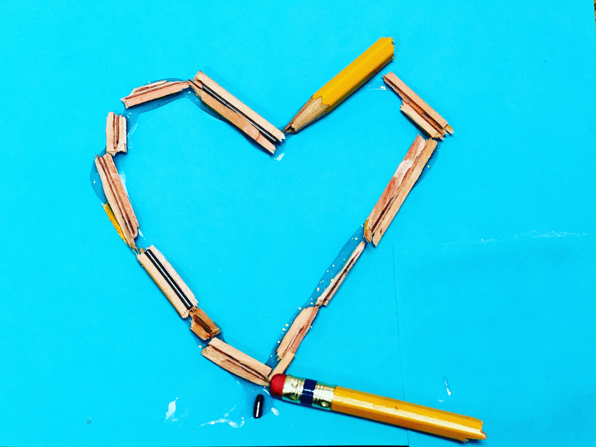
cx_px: 298
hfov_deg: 25.3
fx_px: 1326
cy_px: 224
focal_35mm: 77
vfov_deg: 19.1
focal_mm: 9
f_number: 2.8
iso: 160
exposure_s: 1/60
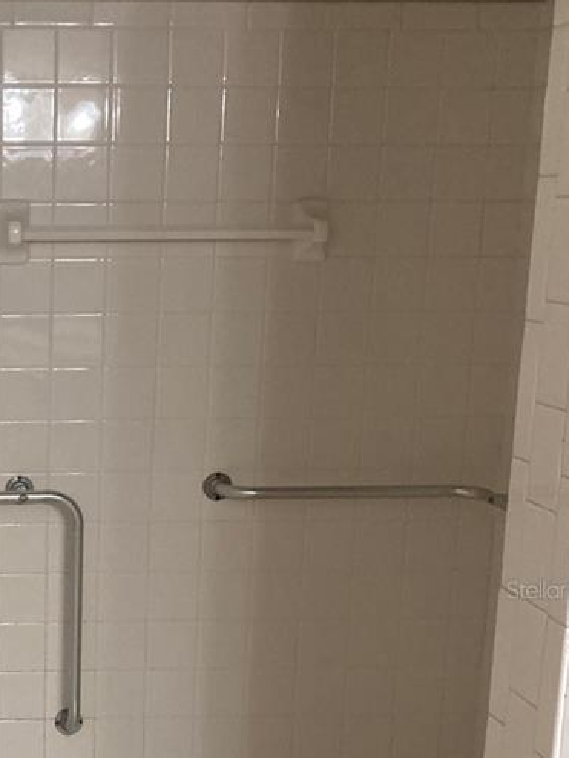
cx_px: -75
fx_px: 1489
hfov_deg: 20.5
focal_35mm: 68
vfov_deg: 28.0
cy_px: 589
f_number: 1.8
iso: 160
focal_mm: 3.99
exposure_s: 1/60
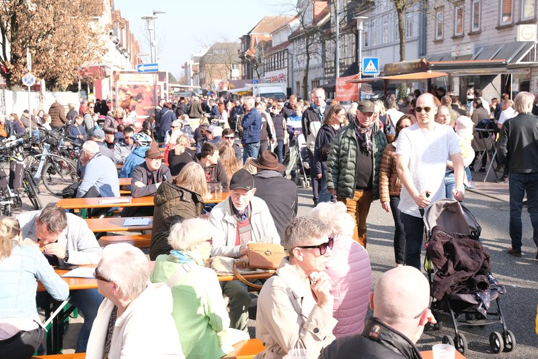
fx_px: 642
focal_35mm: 43
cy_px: 180
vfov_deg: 31.2
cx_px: 269
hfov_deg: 45.4
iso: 160
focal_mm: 28.9
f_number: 5
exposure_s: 1/200
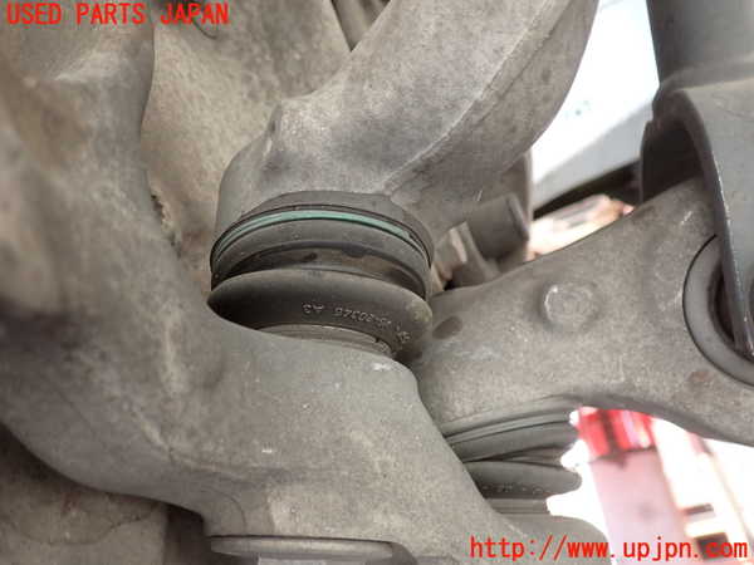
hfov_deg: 60.0
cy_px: 282
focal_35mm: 30
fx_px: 653
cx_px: 377
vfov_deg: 46.8
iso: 200
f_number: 2.3
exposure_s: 1/60
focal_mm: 5.4
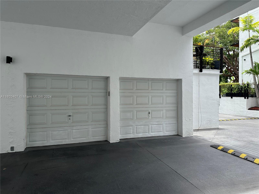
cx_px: 130
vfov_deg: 56.8
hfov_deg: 71.6
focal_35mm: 24
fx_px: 180
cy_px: 97
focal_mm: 6.86
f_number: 1.78
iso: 80
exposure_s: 1/1272
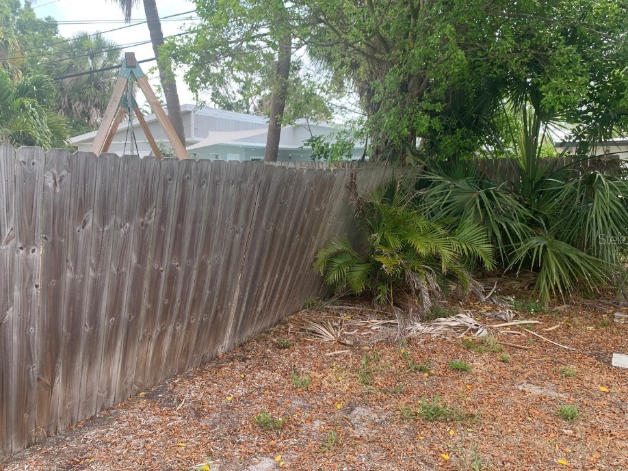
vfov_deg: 48.2
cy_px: 239
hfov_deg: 61.6
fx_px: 526
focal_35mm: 29
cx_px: 313
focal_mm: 4.25
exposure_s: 1/249
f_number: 1.8
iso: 25
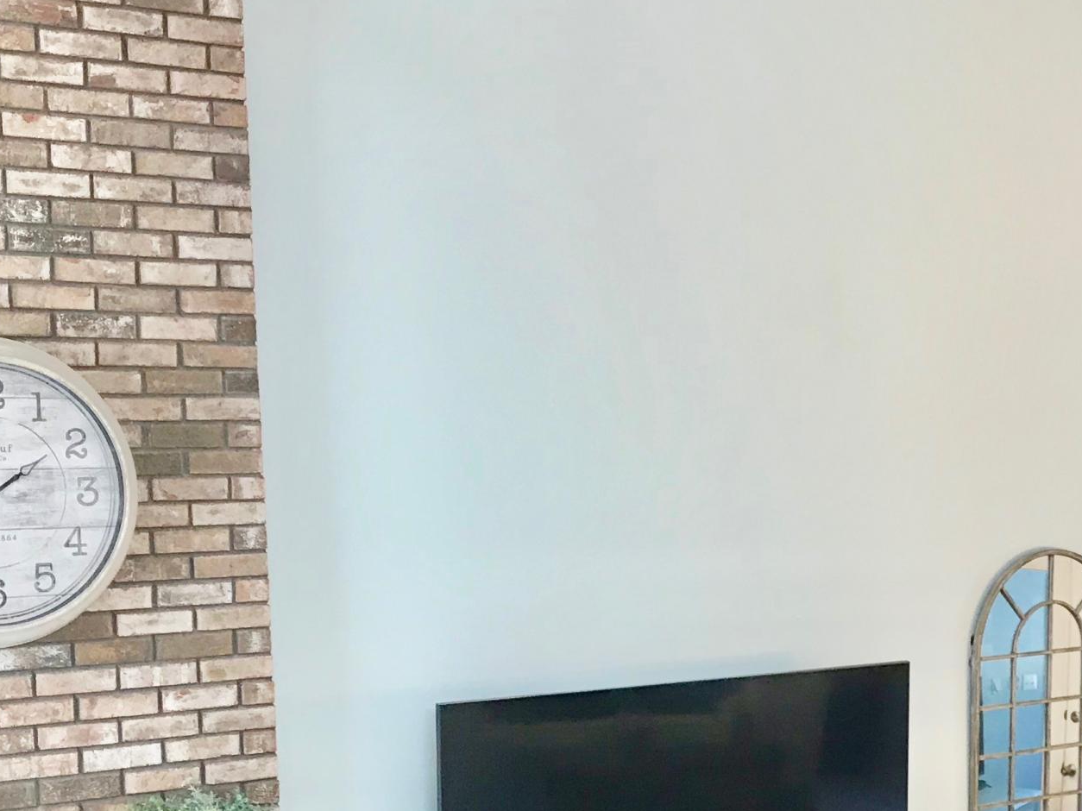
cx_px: 843
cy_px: 688
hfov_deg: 28.4
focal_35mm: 67
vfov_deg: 21.6
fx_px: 2094
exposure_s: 1/30
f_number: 1.8
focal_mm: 3.99
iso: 25
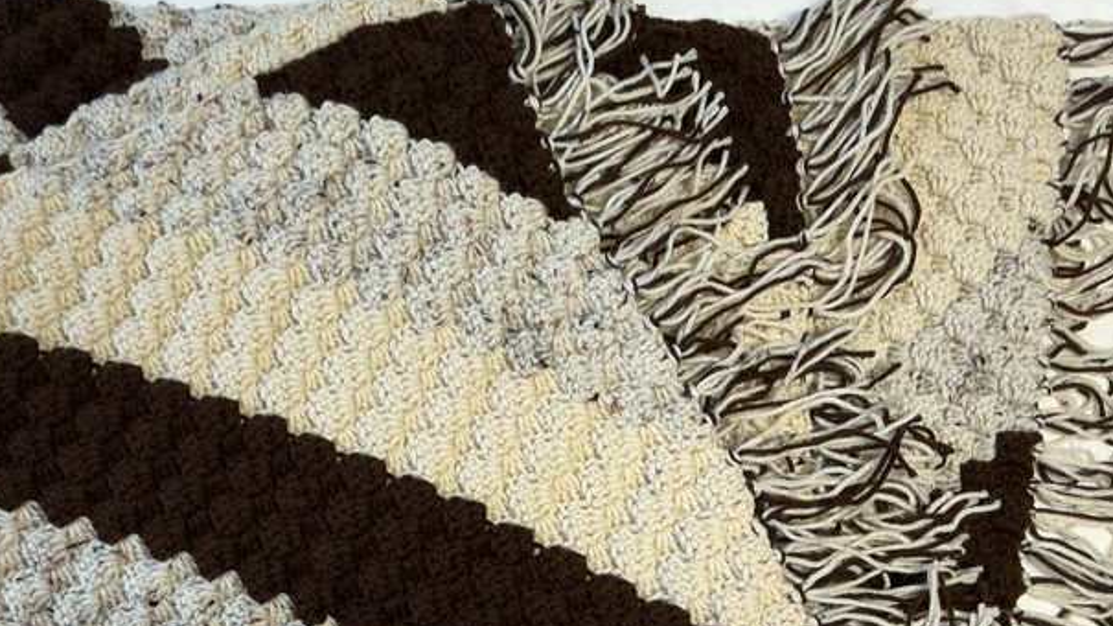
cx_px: 421
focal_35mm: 47
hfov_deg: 43.4
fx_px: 1387
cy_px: 537
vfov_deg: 24.8
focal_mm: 3
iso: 40
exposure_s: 1/60
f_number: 1.8
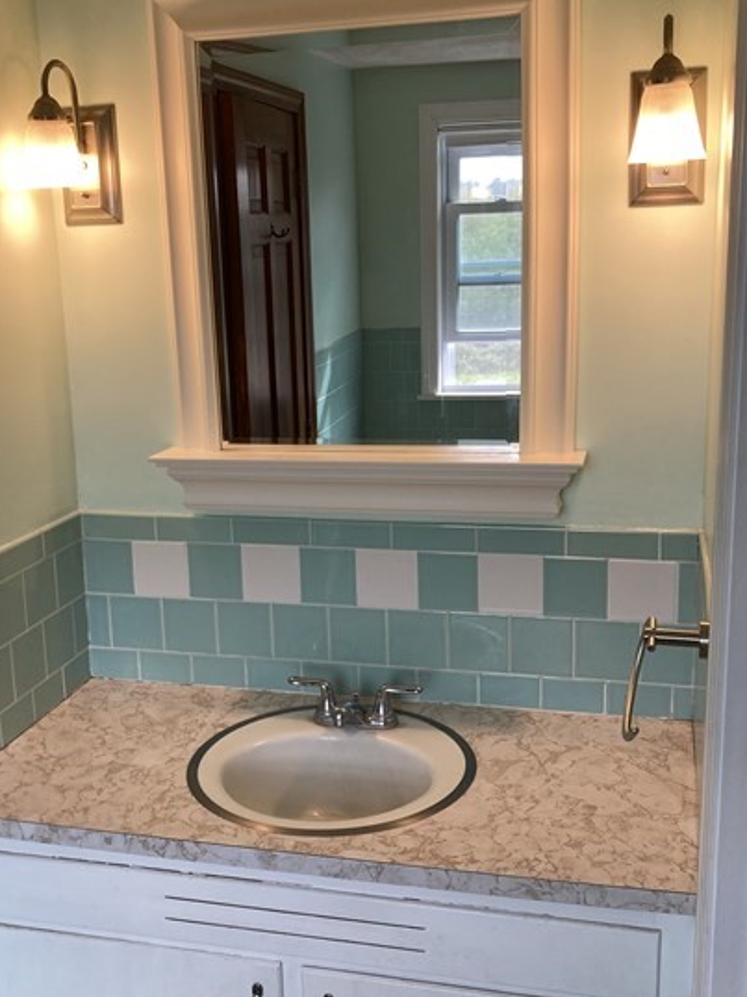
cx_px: 313
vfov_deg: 46.8
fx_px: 1152
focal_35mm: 40
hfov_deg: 35.8
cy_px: 519
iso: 40
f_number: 1.8
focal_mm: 3.99
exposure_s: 1/120
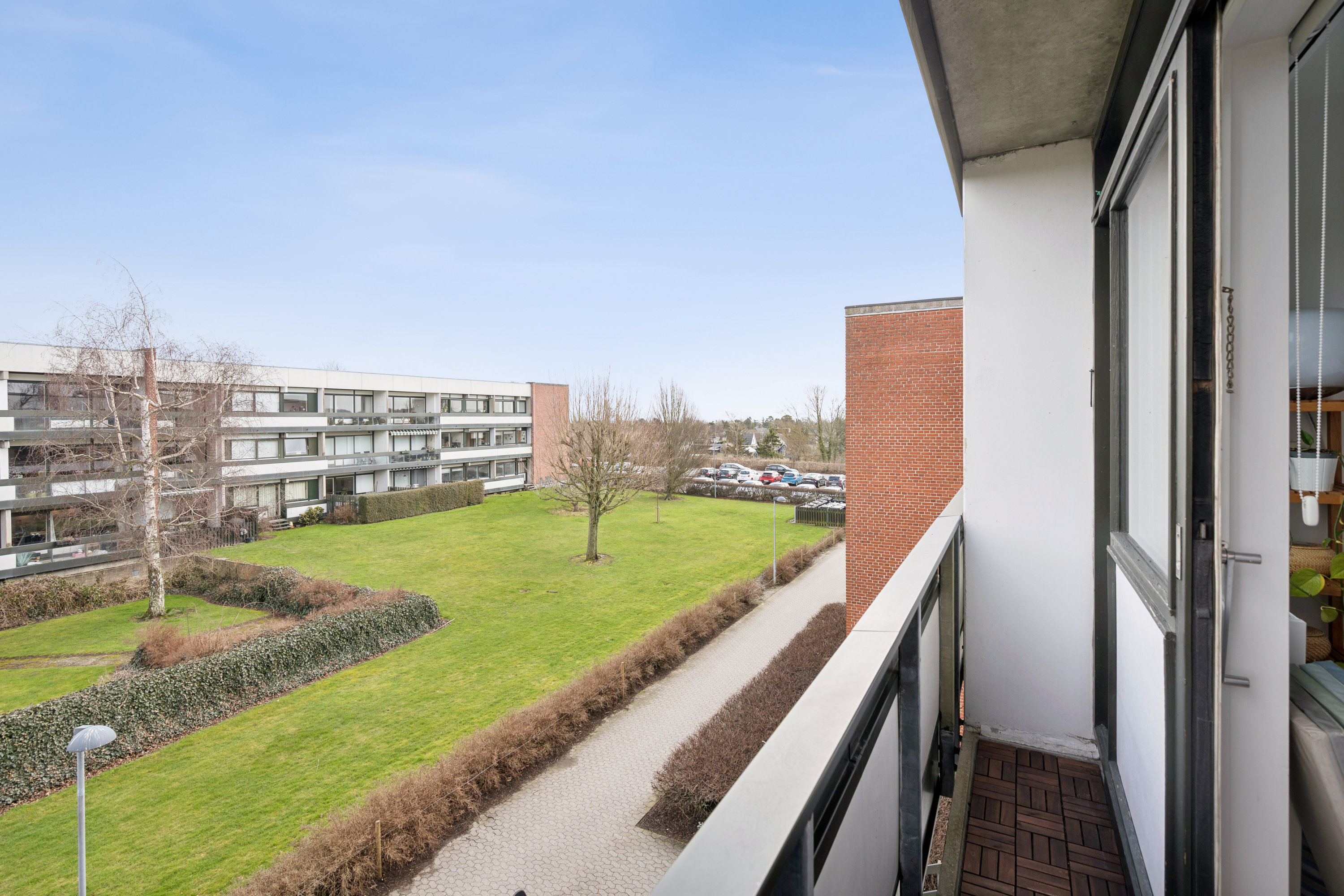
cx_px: 672
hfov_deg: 95.0
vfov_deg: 72.1
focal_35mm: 16
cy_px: 448
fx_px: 616
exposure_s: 1/80
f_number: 6.3
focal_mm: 16.5
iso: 64
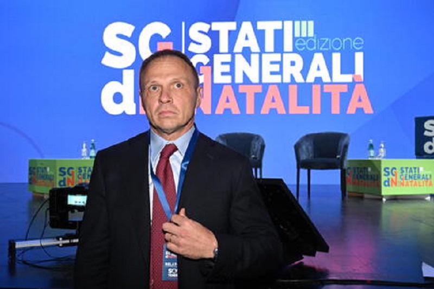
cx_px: 217
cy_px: 144
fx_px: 446
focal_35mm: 37
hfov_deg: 51.9
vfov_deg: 35.9
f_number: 9
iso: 1600
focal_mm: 37
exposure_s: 1/200
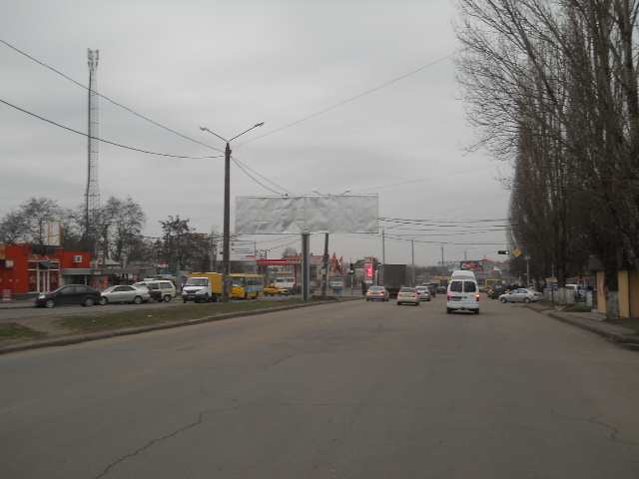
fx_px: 757
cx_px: 320
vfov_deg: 35.1
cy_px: 240
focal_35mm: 41
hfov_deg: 45.8
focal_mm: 6.72
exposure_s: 1/100
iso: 80
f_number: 3.1
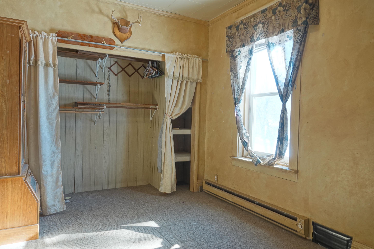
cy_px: 124
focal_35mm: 24
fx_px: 249
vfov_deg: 53.1
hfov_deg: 73.7
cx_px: 187
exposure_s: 1/30
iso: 125
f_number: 2.5
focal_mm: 8.8
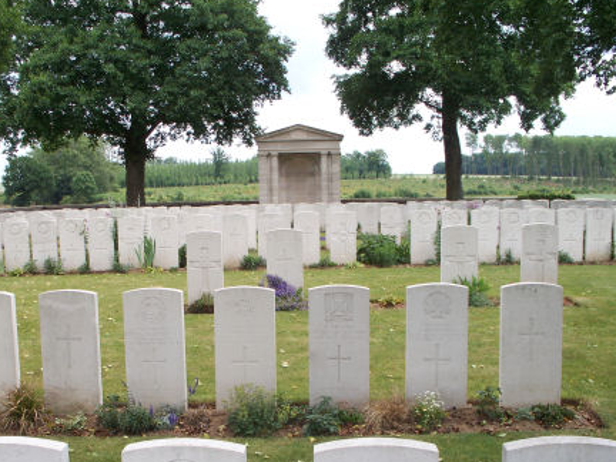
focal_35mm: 50
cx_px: 227
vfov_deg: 29.0
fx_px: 890
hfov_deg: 37.9
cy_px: 289
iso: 64
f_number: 2.8
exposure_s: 1/400
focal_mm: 7.54
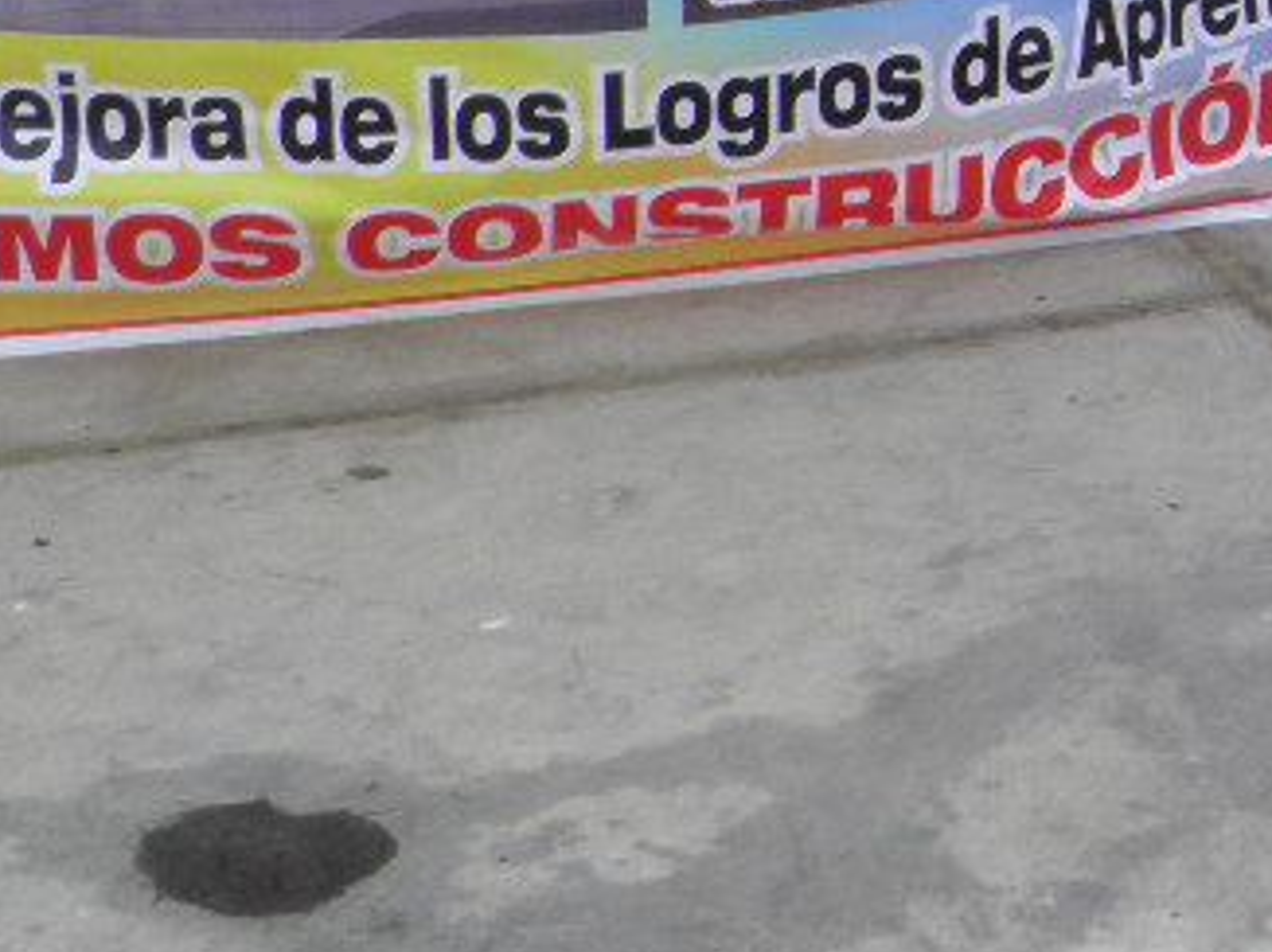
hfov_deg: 16.4
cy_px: -644
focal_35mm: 110
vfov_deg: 12.5
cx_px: 1869
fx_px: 4039
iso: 50
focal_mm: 4.9
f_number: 5.7
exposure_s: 1/250
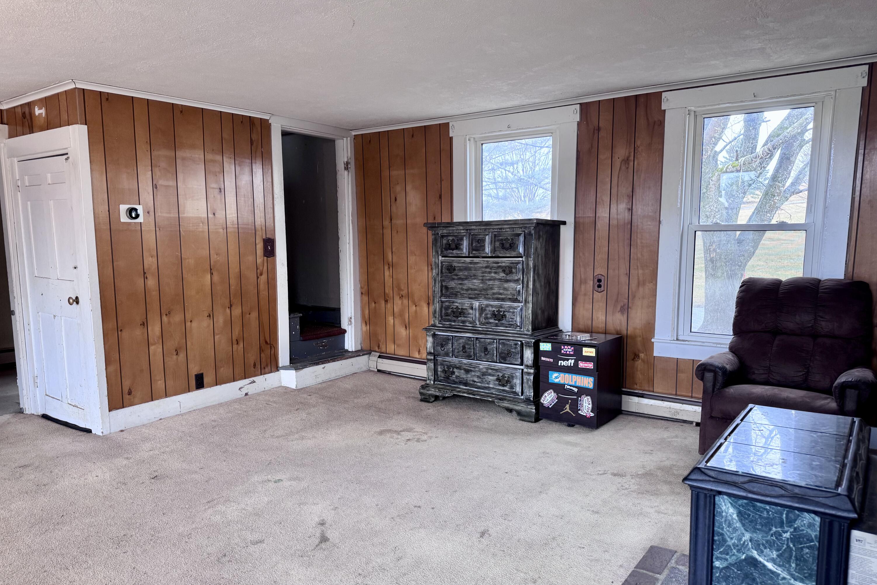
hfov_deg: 71.5
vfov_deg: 51.2
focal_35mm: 25
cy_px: 318
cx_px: 439
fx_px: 609
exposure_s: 1/67
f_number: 1.78
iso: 200
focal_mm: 6.76
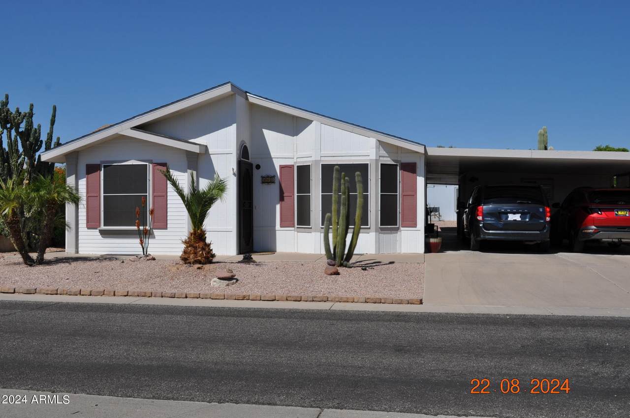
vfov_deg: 36.8
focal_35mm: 36
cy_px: 209
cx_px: 315
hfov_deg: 53.2
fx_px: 629
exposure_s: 1/500
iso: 200
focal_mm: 24
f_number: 11
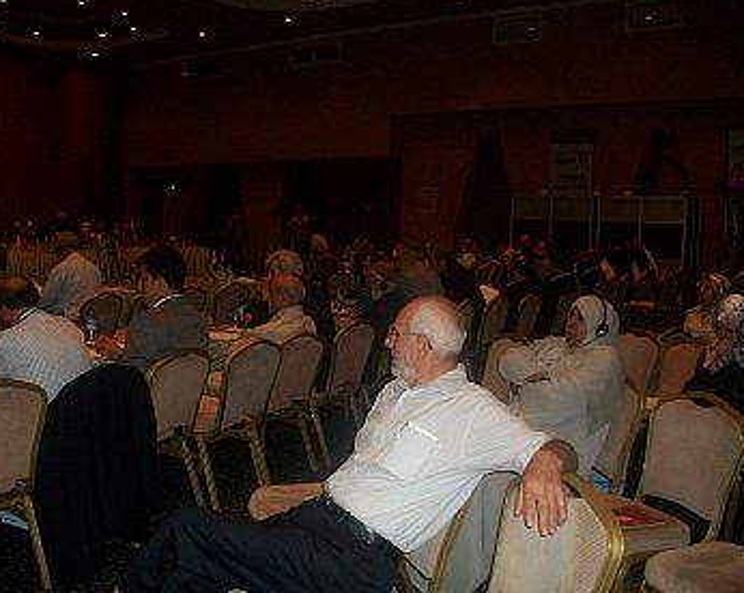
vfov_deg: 41.1
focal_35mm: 36
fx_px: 792
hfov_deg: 50.3
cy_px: 293
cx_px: 360
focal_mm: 5.7
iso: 160
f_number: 2.8
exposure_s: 1/60
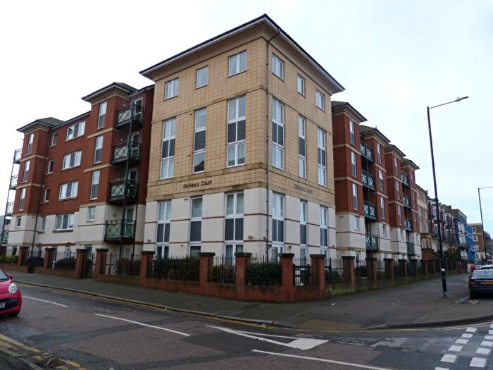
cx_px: 246
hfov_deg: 69.4
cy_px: 185
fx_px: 356
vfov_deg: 54.9
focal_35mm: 25
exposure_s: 1/320
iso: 80
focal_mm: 4.5
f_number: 2.8
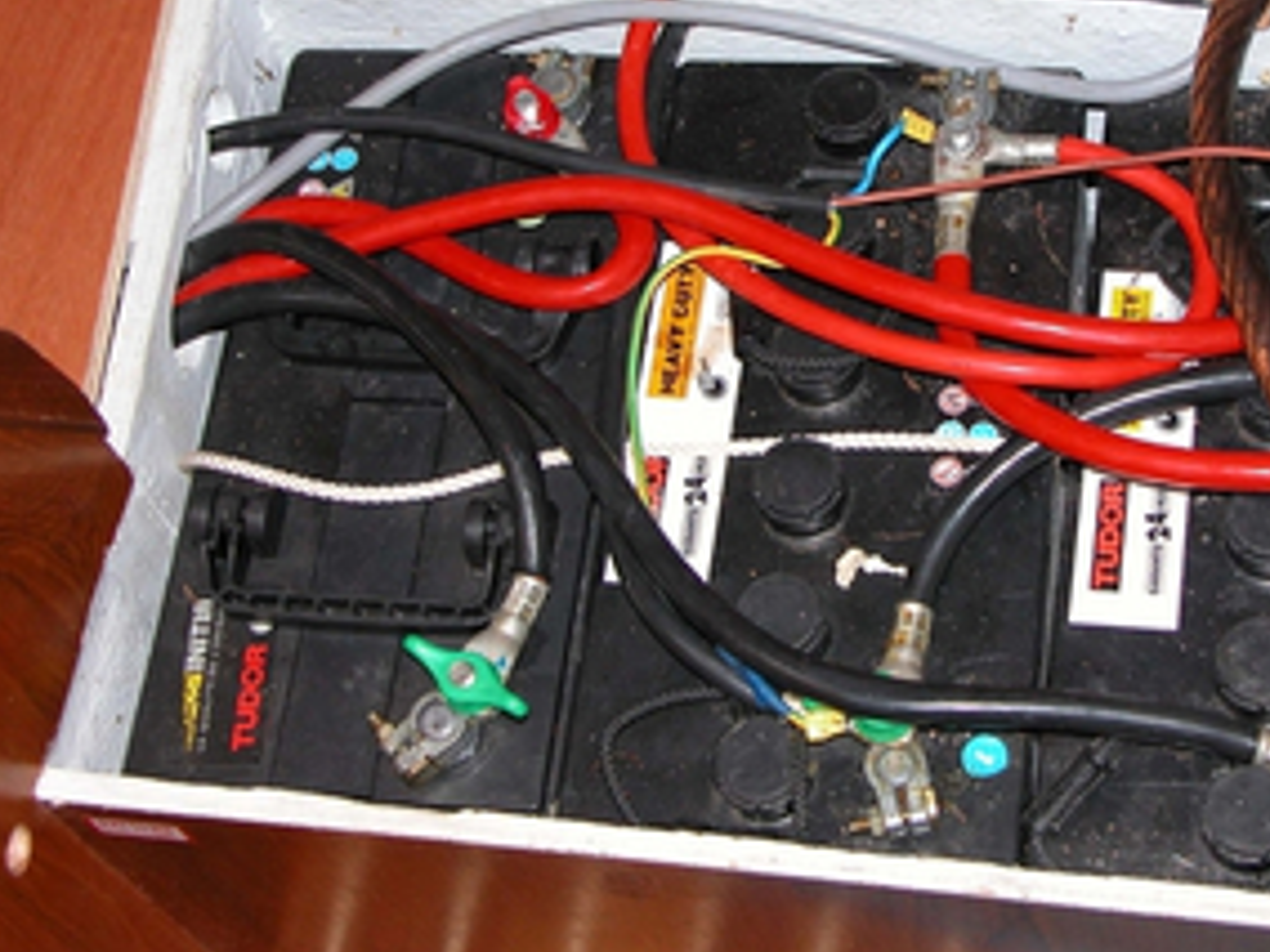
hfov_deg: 25.5
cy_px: 264
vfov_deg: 19.3
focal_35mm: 76
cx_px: 845
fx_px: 2788
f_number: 3
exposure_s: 1/60
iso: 100
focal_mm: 12.7
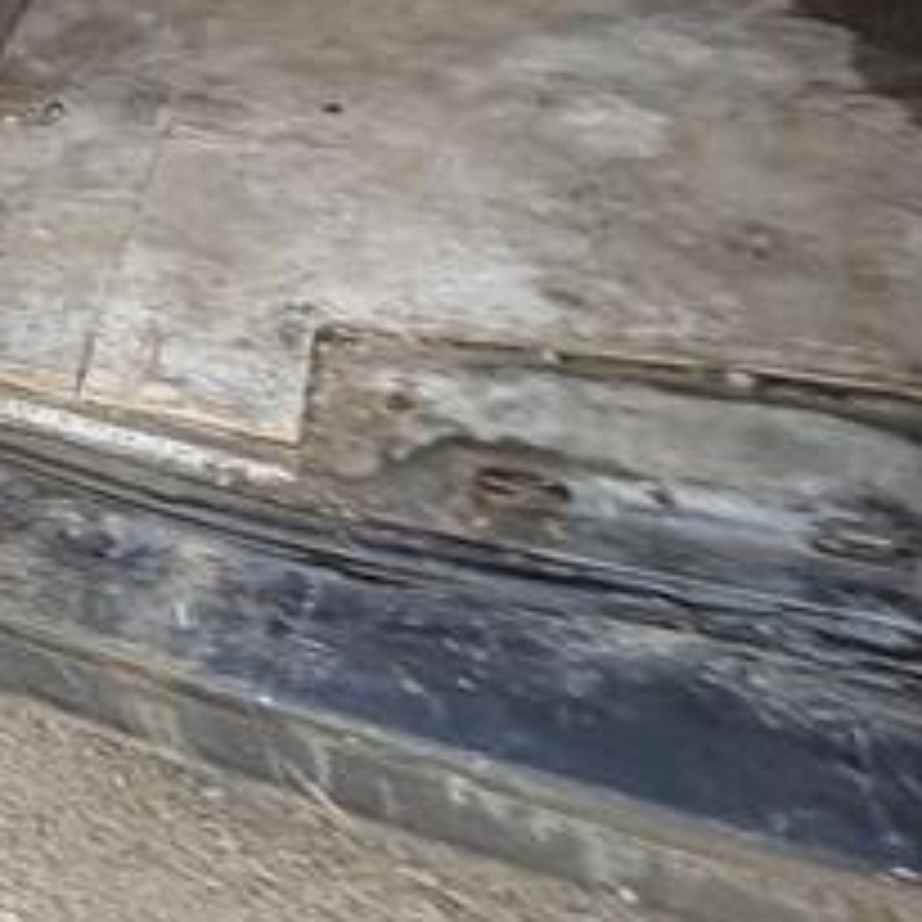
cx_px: -585
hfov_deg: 23.0
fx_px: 1627
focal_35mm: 54
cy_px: -274
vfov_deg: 26.8
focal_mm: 2.22
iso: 64
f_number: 2.2
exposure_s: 1/234
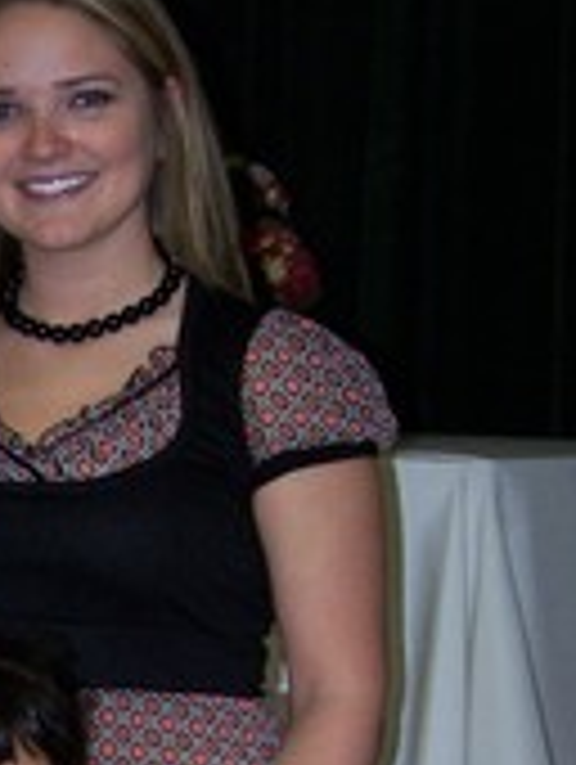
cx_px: -45
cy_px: 819
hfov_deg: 13.6
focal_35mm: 107
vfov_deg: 17.8
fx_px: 2368
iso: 140
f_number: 2.8
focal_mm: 6.3
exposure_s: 1/60
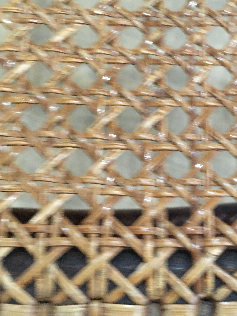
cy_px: 166
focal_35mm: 46
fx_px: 420
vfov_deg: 41.2
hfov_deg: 31.0
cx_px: 175
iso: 200
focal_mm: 4.15
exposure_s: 1/17
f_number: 2.2
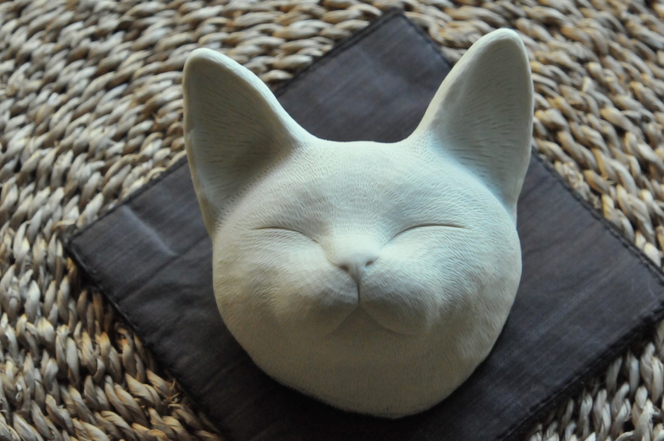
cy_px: 220
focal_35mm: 135
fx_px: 2487
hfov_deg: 15.2
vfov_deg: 10.1
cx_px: 332
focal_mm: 90
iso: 3200
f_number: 10
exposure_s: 1/250
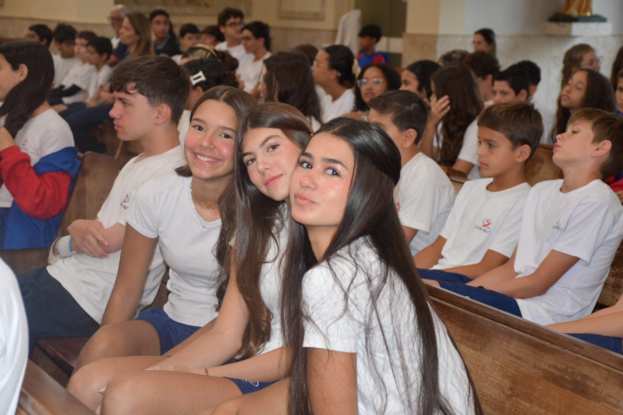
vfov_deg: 17.5
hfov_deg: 26.0
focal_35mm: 78
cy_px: 208
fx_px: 1350
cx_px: 312
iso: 1600
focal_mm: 52
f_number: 4.8
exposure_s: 1/60
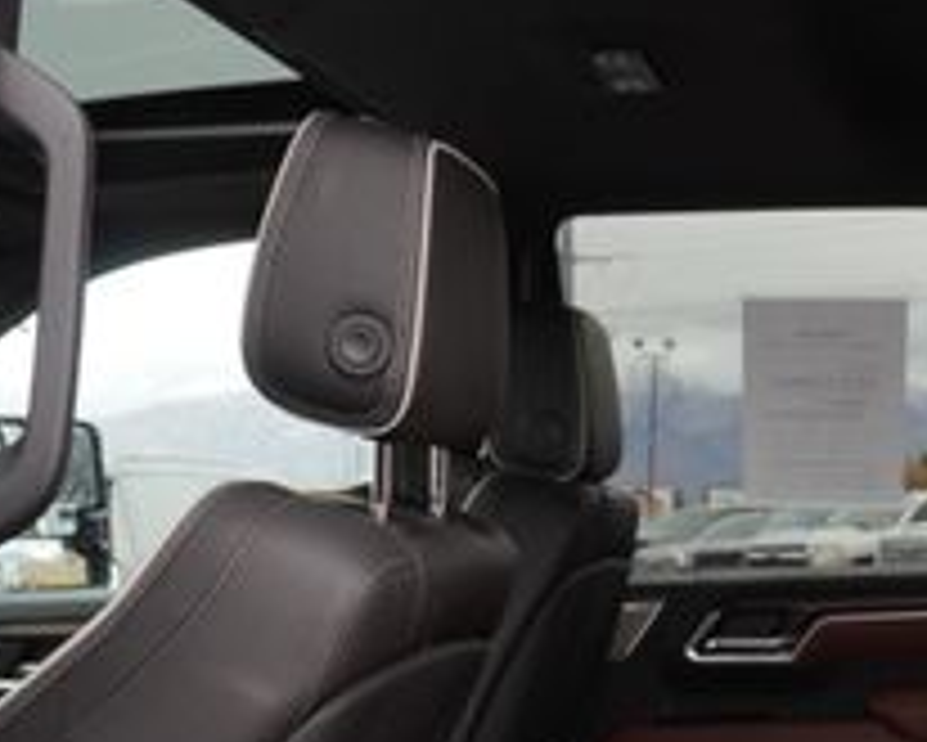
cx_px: 720
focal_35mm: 70
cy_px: 832
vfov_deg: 20.7
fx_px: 1921
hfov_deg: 26.7
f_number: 4
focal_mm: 16
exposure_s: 1/320
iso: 640
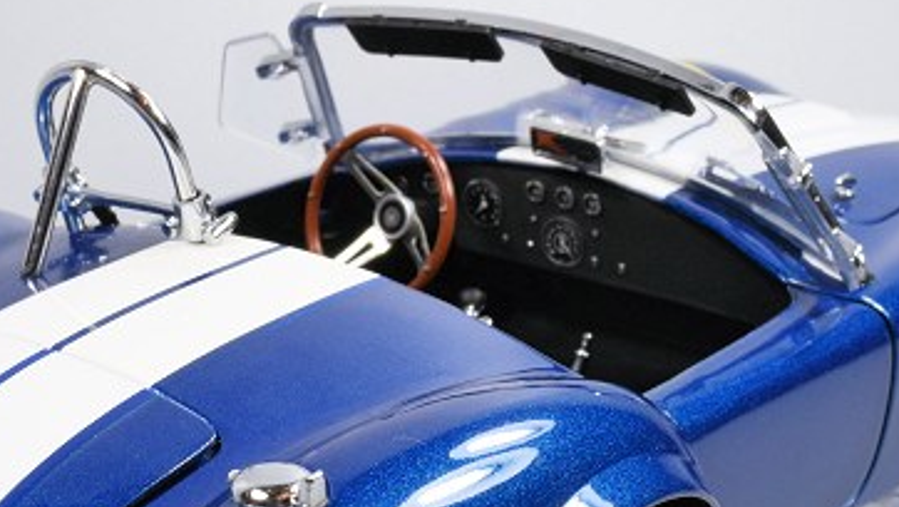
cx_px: 407
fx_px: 2647
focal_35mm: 111
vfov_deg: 10.9
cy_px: 466
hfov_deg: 19.3
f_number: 18
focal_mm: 32
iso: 100
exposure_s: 1/2.5
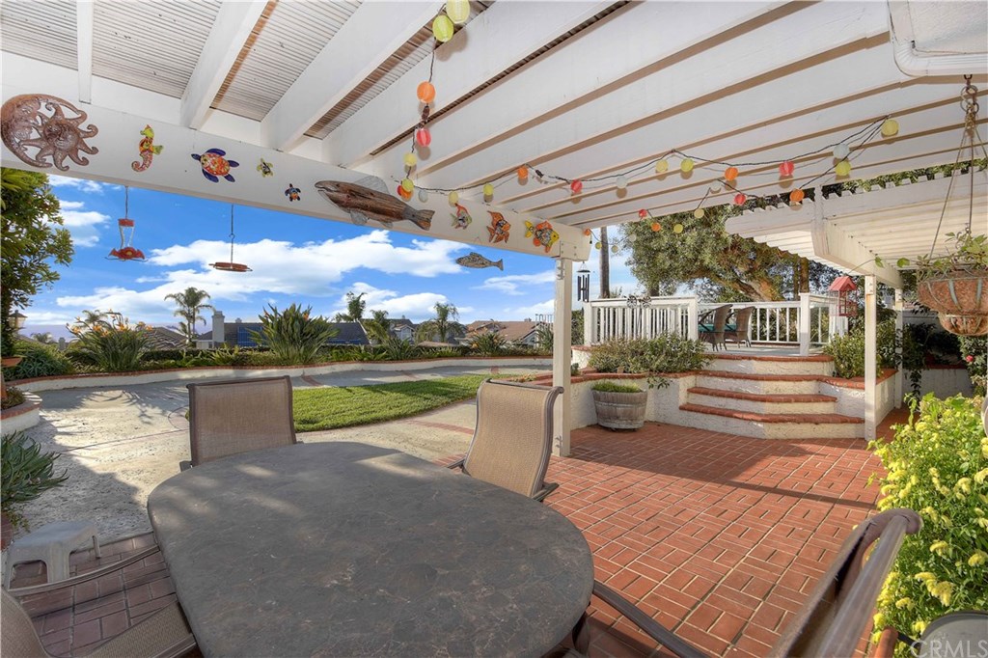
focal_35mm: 15
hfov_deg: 100.4
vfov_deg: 77.3
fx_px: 412
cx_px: 494
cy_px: 329
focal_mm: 10
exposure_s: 1/640
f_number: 8
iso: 160
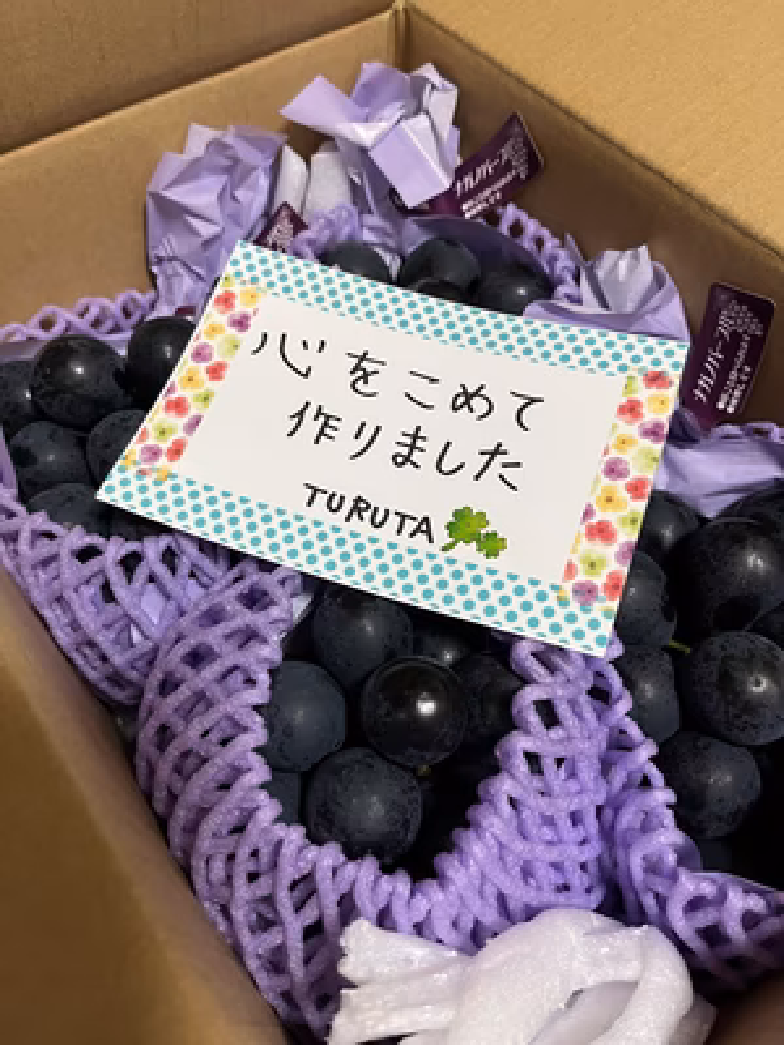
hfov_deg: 53.1
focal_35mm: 26
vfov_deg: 67.3
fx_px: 785
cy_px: 522
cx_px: 392
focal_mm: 5.1
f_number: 1.6
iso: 250
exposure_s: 1/50
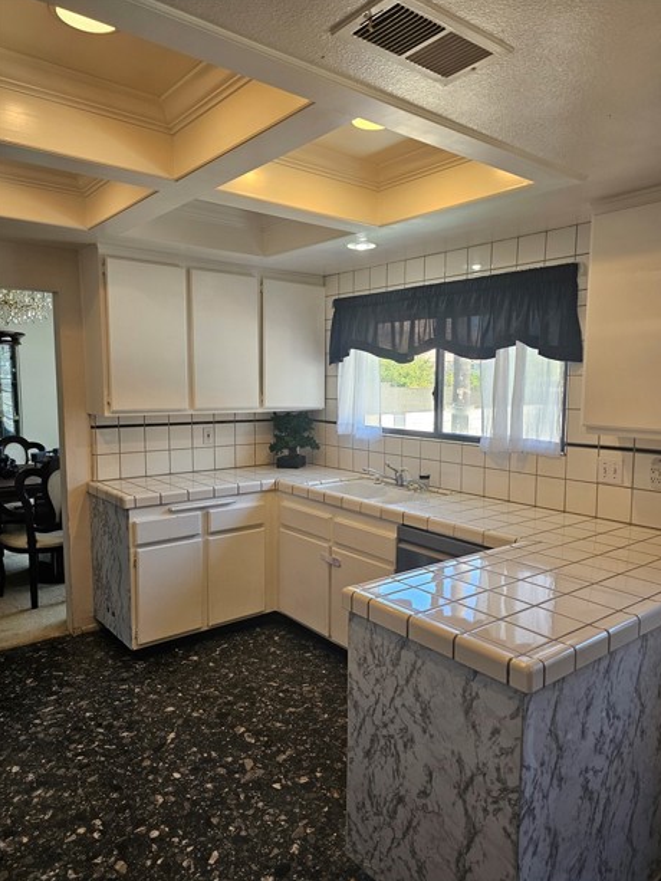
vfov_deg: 71.6
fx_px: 611
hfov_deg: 56.8
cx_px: 339
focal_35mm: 24
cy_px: 456
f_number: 1.7
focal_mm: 6.3
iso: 100
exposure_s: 1/120
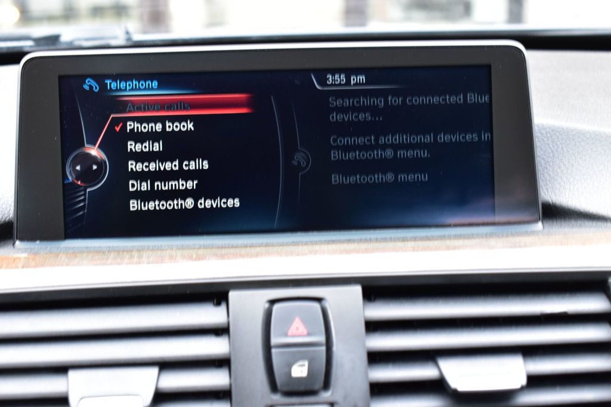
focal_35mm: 57
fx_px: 967
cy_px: 204
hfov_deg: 35.1
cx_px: 306
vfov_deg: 23.8
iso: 800
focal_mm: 38
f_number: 6.3
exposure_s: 1/15
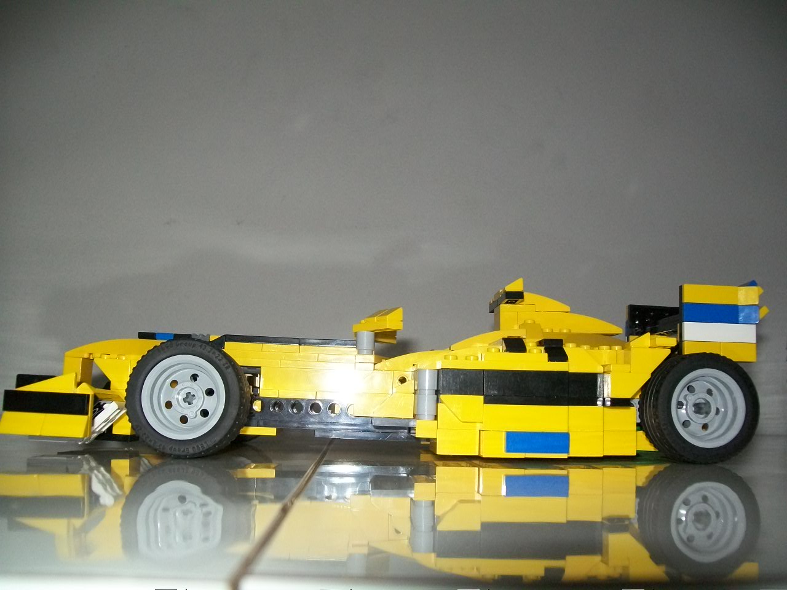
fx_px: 773
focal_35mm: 34
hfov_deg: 54.0
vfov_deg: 41.8
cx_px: 394
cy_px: 295
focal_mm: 6.1
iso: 160
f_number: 2.7
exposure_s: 1/60
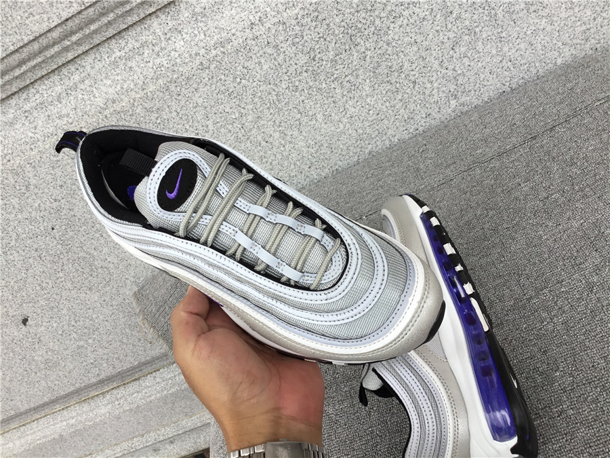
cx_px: 305
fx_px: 546
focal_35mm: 31
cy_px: 229
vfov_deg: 45.4
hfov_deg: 58.4
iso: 25
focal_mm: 3.3
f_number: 2.4
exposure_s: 1/120
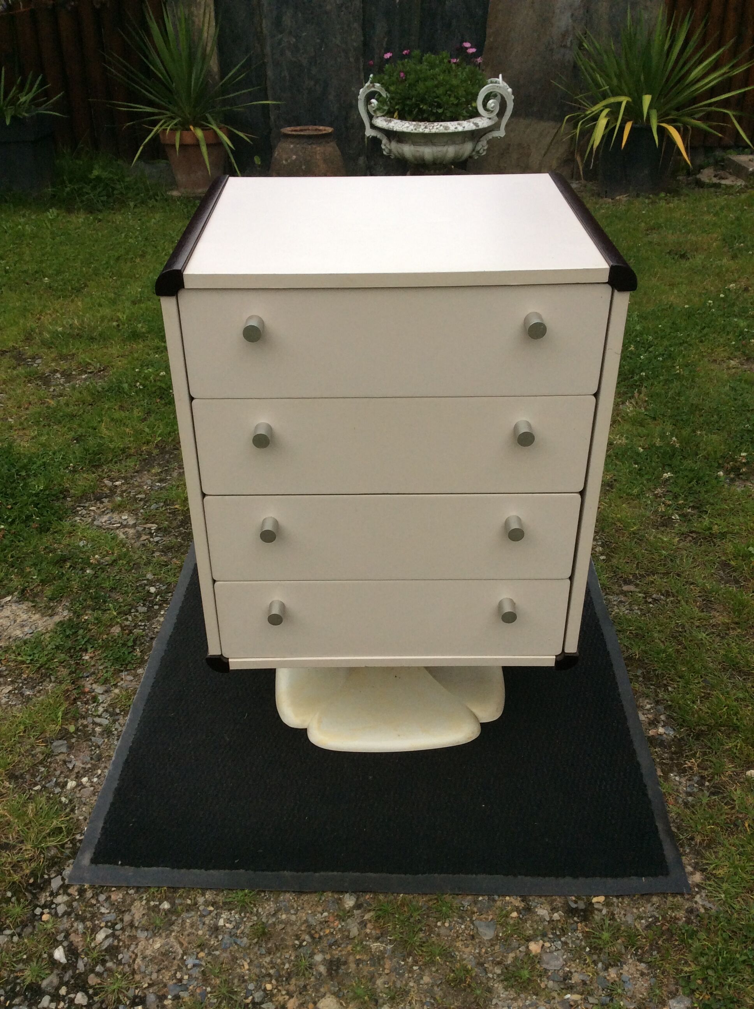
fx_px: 932
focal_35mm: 32
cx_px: 377
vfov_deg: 56.9
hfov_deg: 44.1
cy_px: 504
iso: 50
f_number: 2.4
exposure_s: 1/100
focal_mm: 3.3
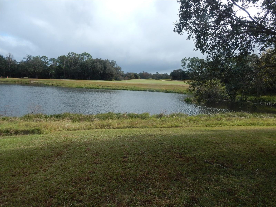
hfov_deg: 76.4
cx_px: 138
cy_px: 104
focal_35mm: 22
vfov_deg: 61.1
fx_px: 175
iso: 125
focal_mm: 4
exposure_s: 1/1250
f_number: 3
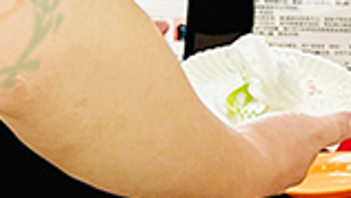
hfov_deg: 10.5
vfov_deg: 6.0
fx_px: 1853
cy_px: -116
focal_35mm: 199
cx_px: 480
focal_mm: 6.86
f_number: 1.78
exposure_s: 1/100
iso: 160
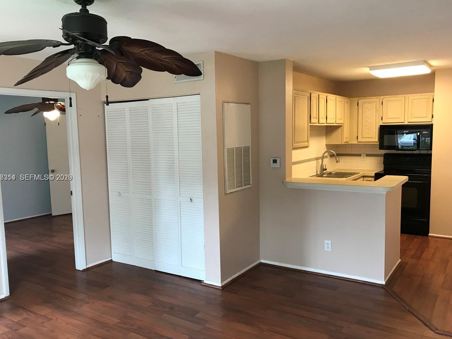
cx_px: 220
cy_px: 178
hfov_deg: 60.0
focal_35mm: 30
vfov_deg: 46.8
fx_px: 392
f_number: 1.8
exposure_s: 1/15
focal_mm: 3.99
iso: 40
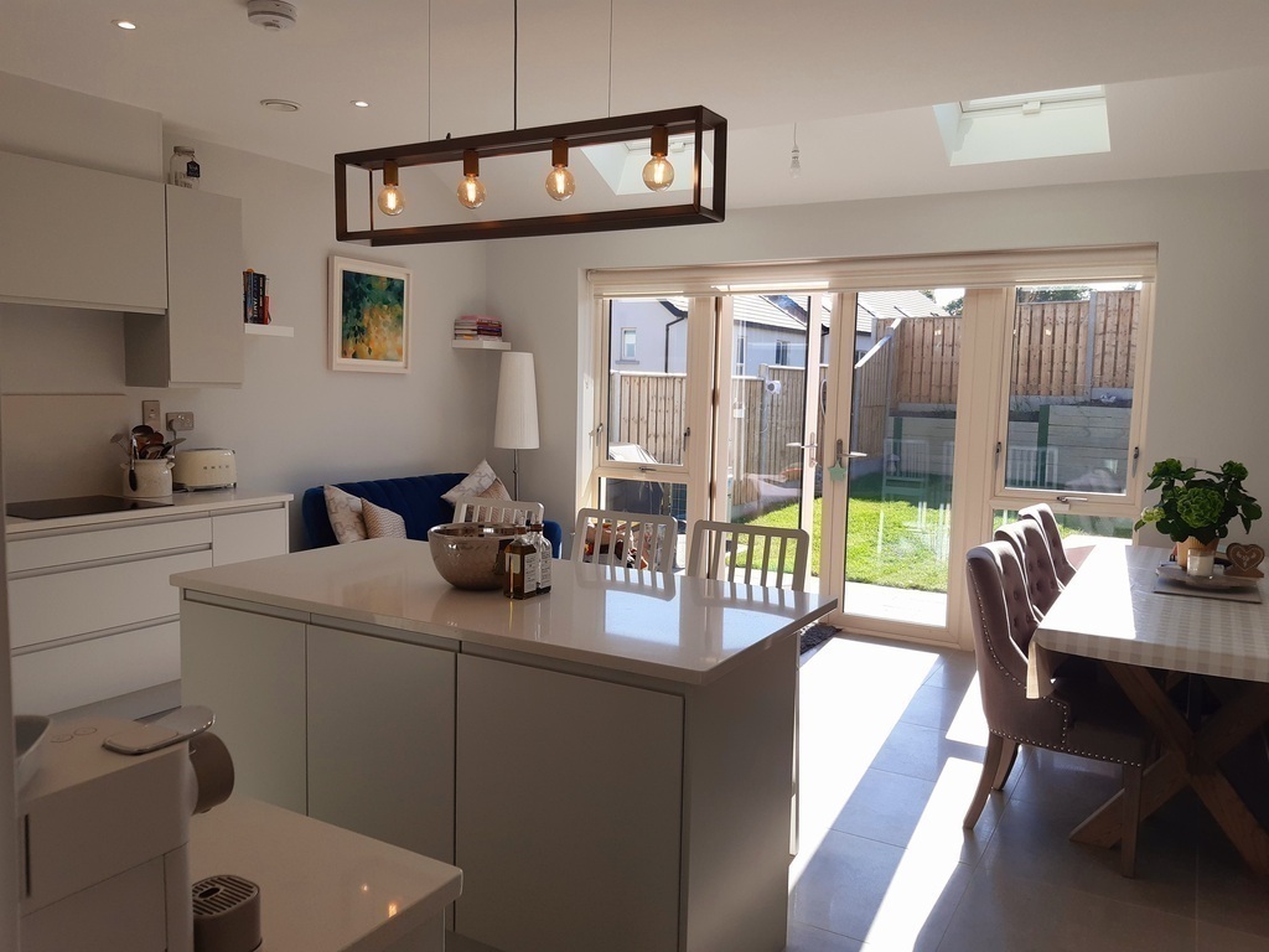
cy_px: 476
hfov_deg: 67.3
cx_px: 634
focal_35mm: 26
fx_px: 953
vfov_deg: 53.1
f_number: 1.7
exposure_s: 1/718
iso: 40
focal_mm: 3.92
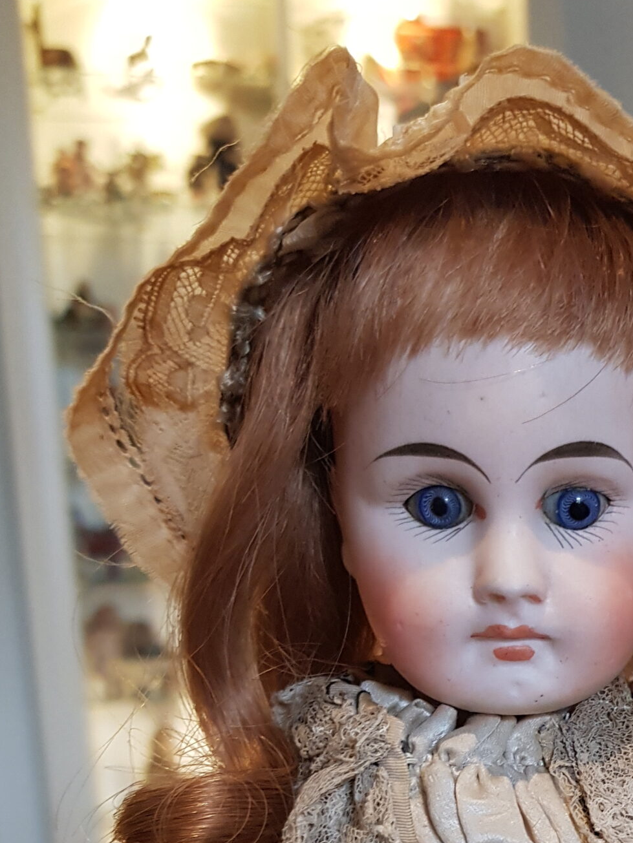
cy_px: 766
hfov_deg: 27.3
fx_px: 1243
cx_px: 595
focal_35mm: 51
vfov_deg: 35.2
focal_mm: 4.2
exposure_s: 1/50
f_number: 1.7
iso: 200
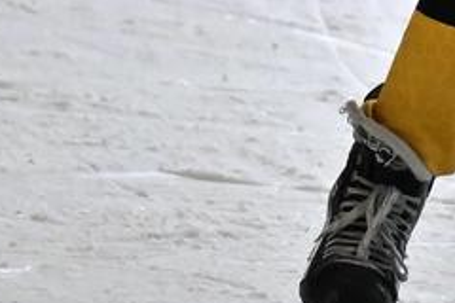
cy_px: -336
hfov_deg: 1.1
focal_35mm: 1797
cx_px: 912
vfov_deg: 0.8
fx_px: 22710
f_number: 2.8
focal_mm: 150
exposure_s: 1/2000
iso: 3200
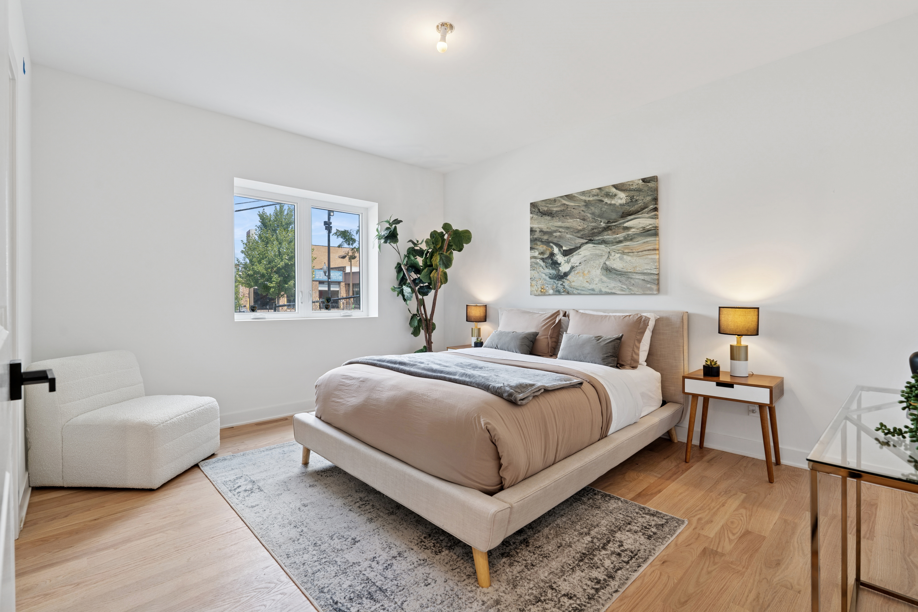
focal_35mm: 16
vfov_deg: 73.7
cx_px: 459
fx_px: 408
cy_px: 306
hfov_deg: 96.7
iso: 200
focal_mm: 16
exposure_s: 1/30
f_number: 8
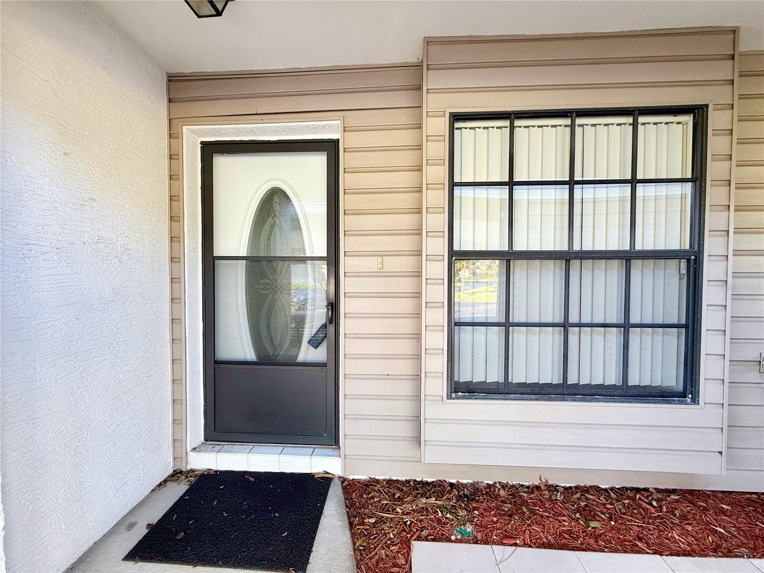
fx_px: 309
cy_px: 286
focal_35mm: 14
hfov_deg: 102.1
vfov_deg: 85.7
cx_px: 382
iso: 125
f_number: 2.2
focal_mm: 2.22
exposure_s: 1/99
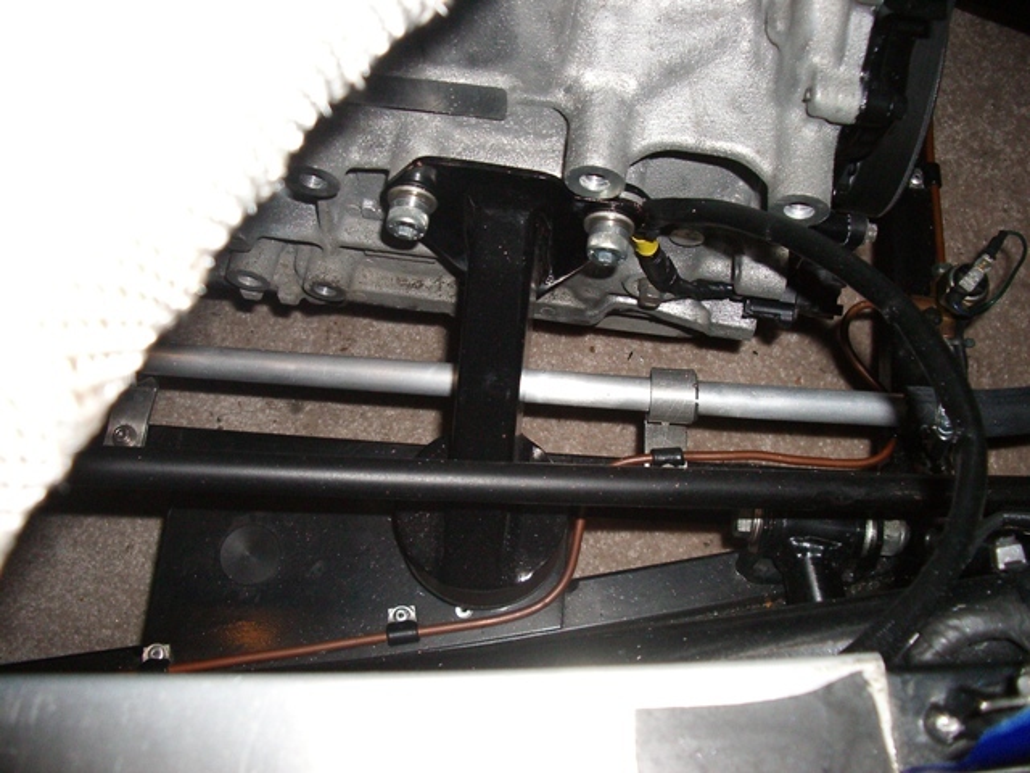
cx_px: 515
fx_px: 1041
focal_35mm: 35
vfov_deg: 40.7
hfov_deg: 52.6
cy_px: 386
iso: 200
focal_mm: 5.8
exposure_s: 1/60
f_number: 2.6
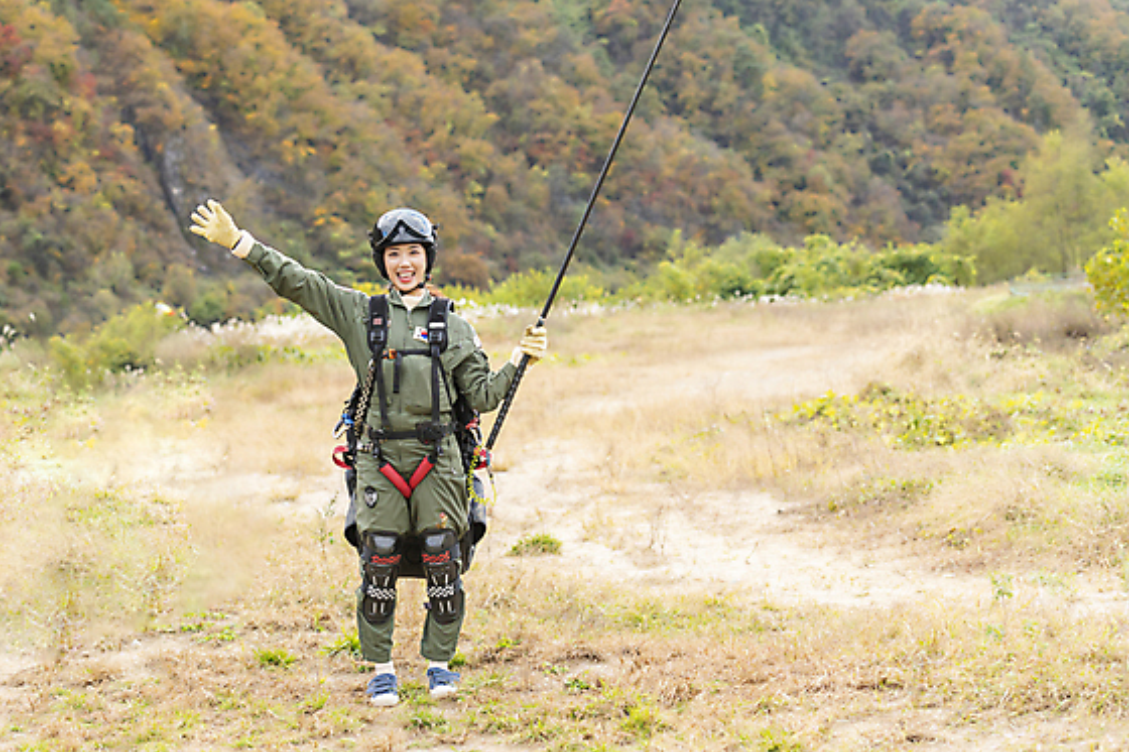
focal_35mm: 75
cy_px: 353
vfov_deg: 18.2
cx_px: 540
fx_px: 2351
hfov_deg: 27.0
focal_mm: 70
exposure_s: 1/640
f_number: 4
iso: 200
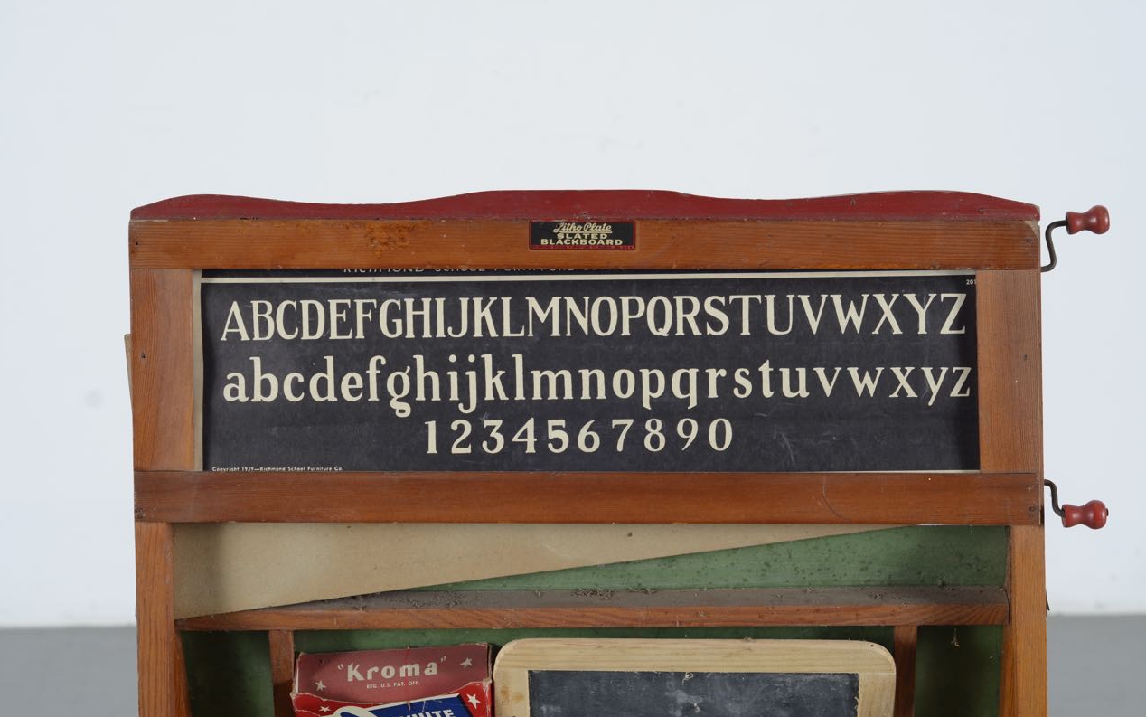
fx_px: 2405
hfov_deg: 26.8
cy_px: 375
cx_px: 569
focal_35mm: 77
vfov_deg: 16.9
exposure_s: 1/125
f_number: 6.3
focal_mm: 50
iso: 100
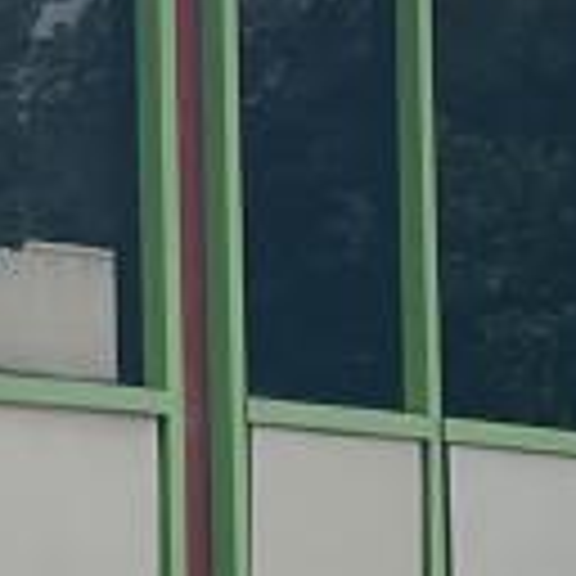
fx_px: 4311
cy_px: 603
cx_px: -1026
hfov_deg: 7.0
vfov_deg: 7.6
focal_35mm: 229
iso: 32
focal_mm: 4.2
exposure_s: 1/4132
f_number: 1.6
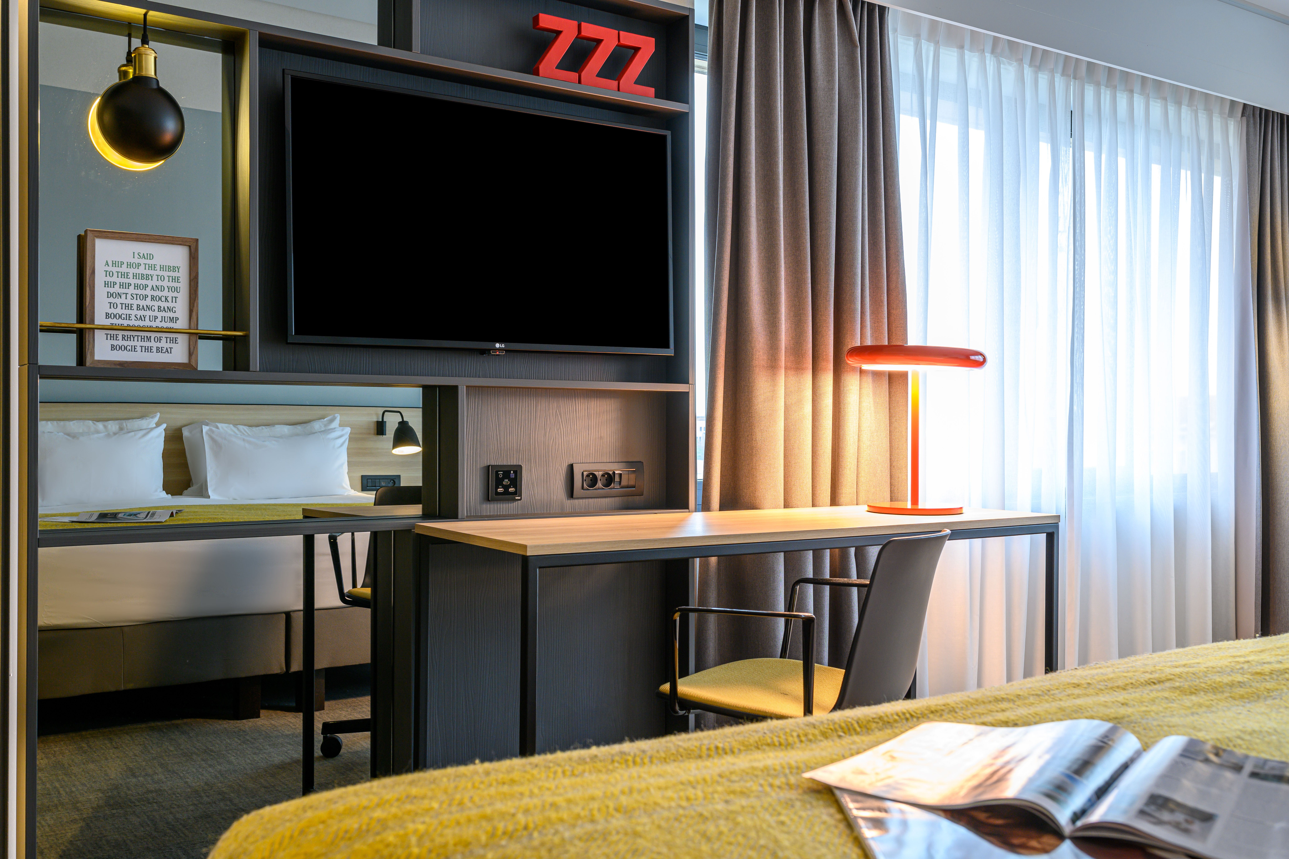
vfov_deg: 37.9
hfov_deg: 54.4
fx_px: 1253
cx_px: 644
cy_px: 430
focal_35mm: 35
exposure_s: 1/2.5
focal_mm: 35
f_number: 8
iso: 200
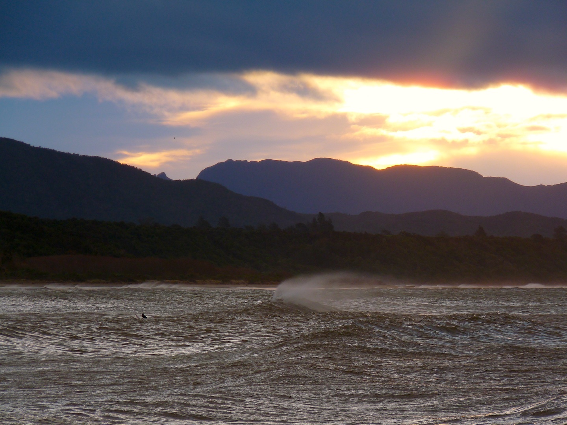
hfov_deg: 8.0
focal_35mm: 247
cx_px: 284
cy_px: 212
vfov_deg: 6.0
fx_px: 4046
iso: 100
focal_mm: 44
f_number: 4
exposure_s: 1/160
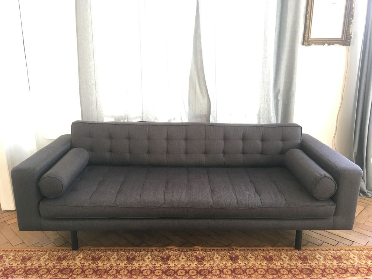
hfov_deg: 61.7
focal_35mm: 29
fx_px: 312
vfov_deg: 48.2
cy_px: 140
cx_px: 186
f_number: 2.2
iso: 50
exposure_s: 1/33
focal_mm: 4.15
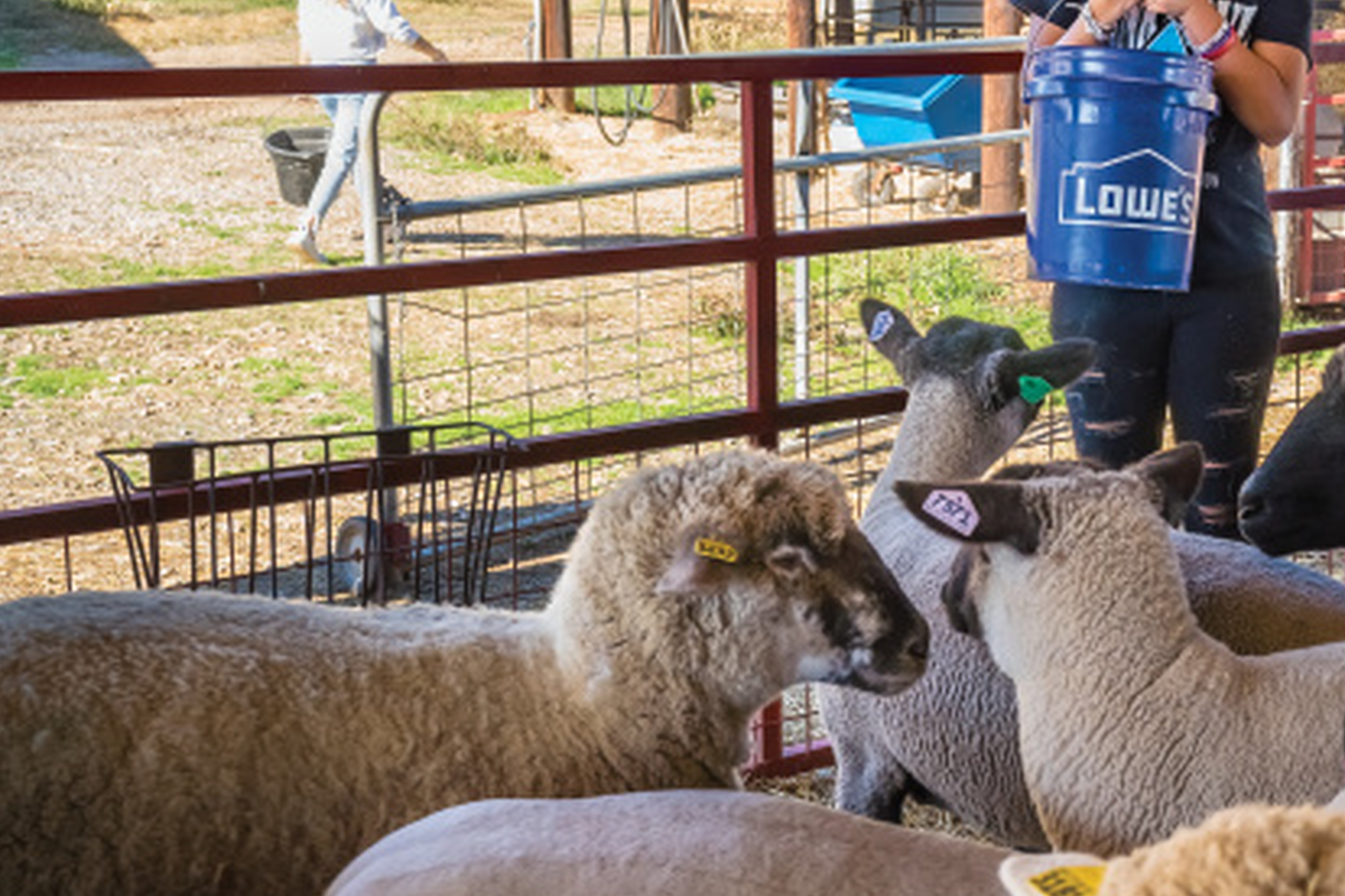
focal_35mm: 58
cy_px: 318
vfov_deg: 23.3
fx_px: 2167
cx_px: 1166
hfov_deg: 33.0
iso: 640
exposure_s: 1/320
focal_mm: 32
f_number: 5.6
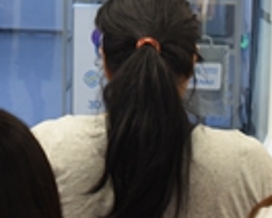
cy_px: -19
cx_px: 144
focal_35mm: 136
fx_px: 1096
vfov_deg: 11.2
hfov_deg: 14.1
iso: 1400
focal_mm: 32
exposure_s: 1/30
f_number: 8
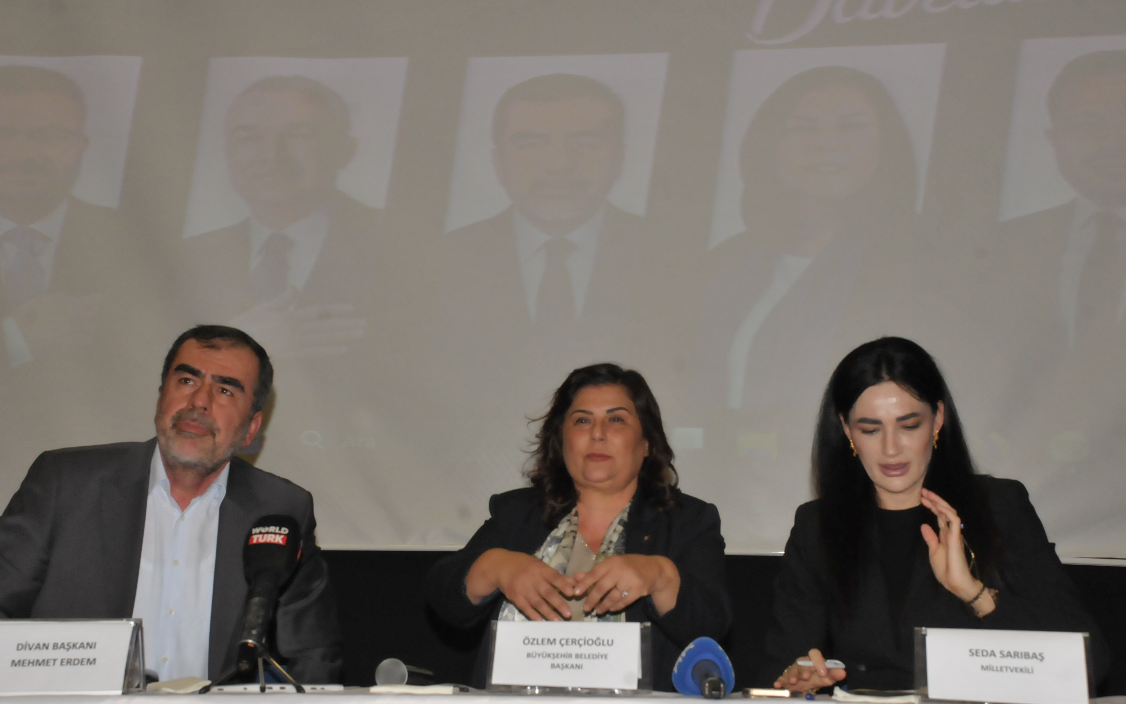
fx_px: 2271
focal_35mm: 74
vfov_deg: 17.6
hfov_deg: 27.8
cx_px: 567
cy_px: 368
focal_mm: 48
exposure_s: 1/250
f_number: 9
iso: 1600
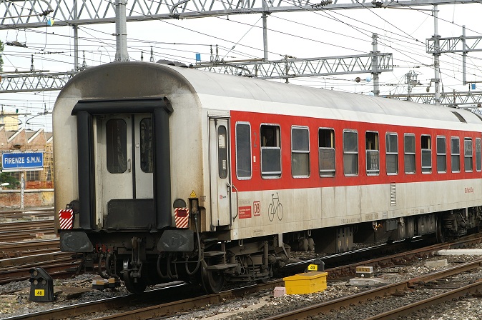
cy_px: 157
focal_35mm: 126
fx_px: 1679
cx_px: 264
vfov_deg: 10.9
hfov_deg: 16.3
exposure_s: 1/640
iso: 200
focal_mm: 75
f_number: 4.5
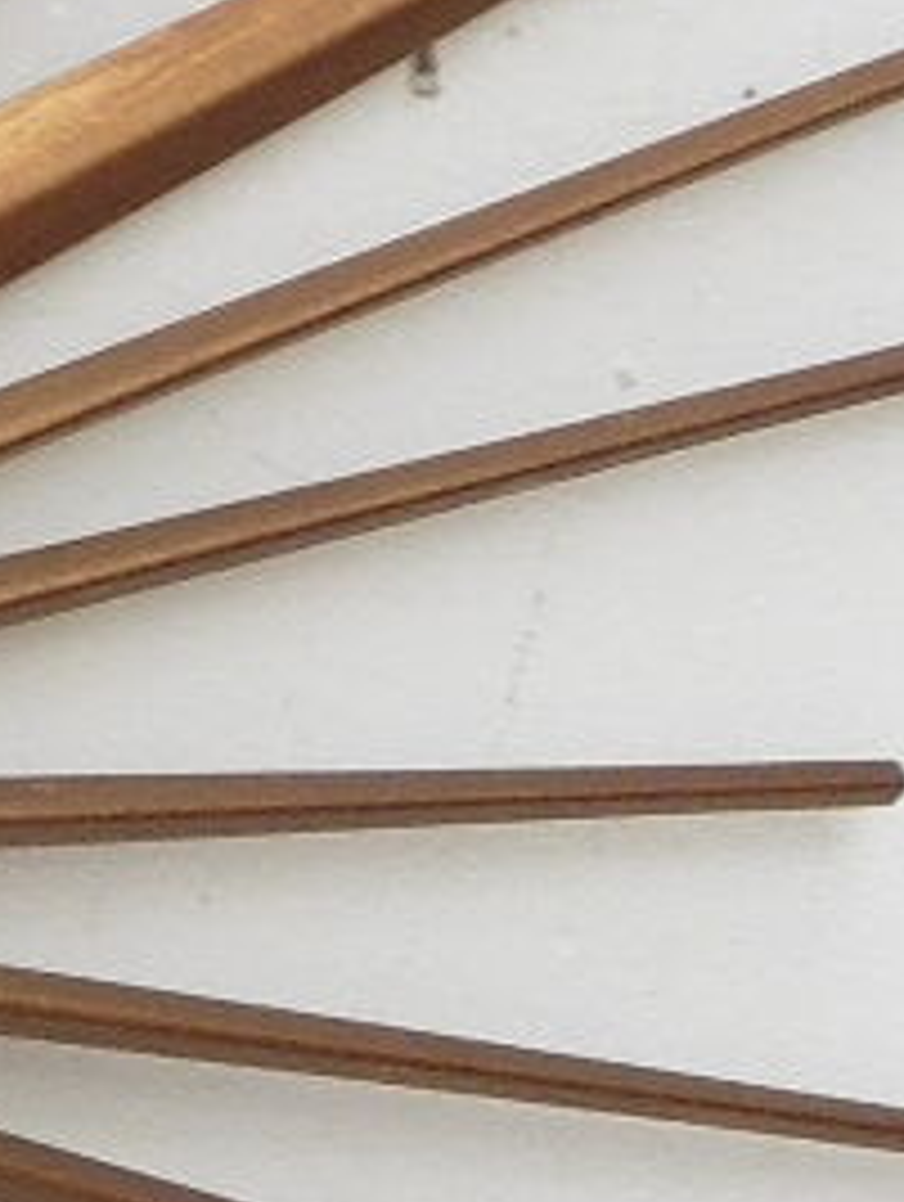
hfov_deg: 4.3
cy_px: 770
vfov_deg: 5.9
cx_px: -1466
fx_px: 11706
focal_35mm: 337
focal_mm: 7.9
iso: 100
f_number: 4.1
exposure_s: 1/60
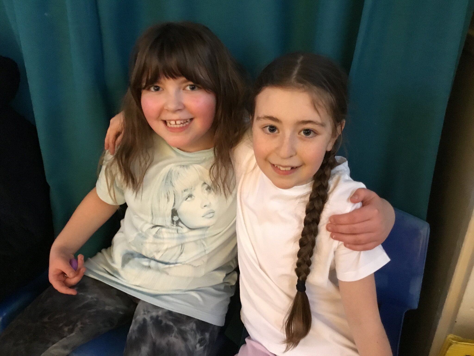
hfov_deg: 58.4
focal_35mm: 31
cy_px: 178
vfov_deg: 45.4
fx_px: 424
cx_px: 237
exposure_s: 1/17
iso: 640
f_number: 2.4
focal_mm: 3.3
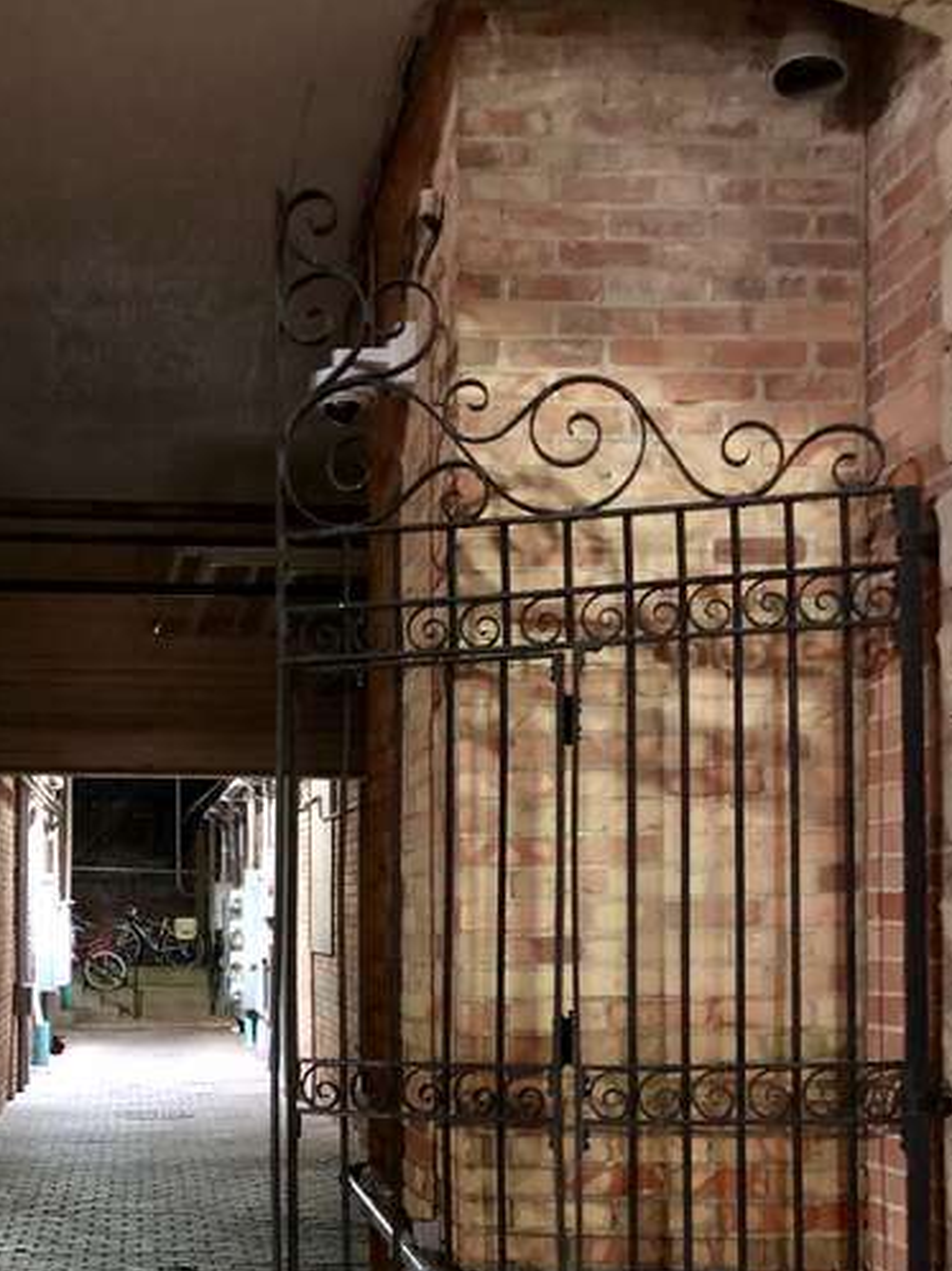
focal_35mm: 45
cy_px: 893
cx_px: 225
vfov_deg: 41.3
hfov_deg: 31.5
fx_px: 1652
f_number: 1.8
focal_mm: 3.99
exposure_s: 1/4
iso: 200
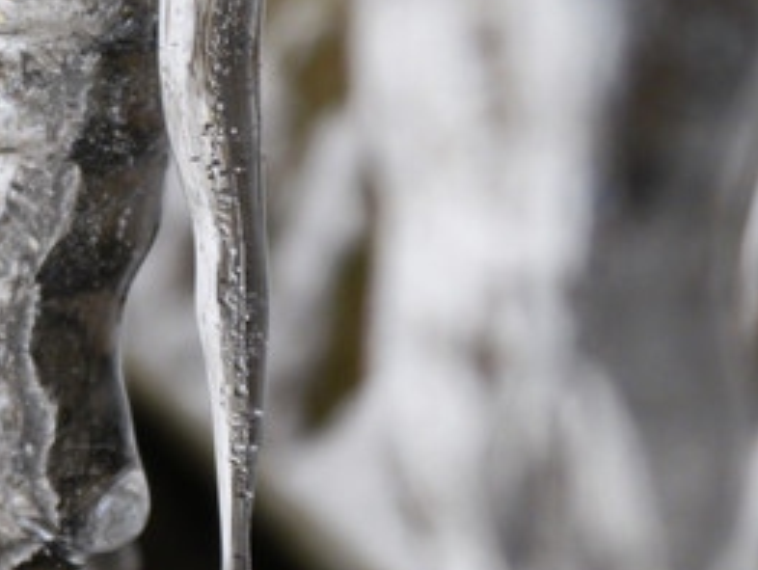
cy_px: 230
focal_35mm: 244
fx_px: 5348
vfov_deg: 6.1
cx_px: 49
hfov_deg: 8.1
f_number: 5.9
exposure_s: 1/100
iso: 250
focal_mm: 22.8
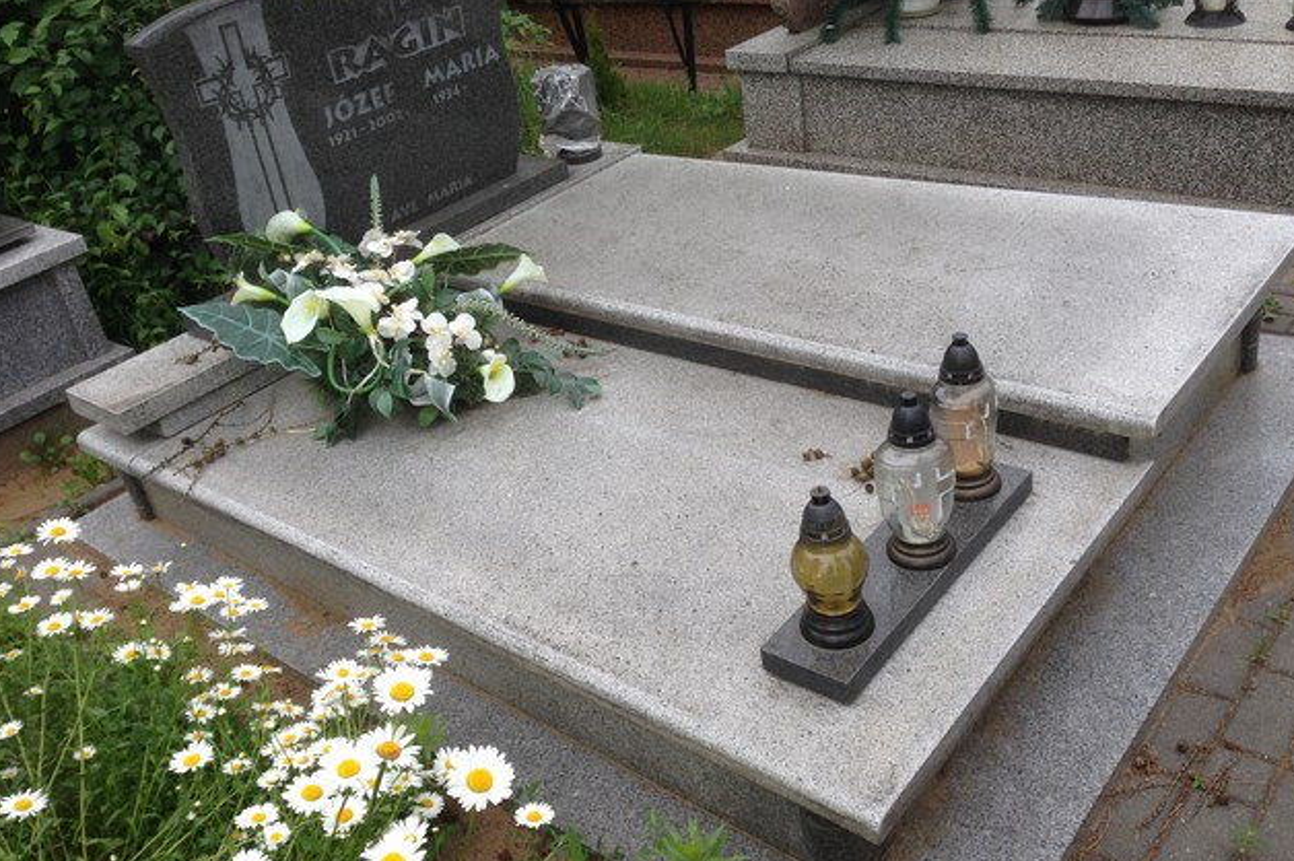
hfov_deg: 54.5
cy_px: 373
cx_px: 649
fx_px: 1257
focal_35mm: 35
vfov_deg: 37.7
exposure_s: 1/583
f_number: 2.4
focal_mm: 4.12
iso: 50
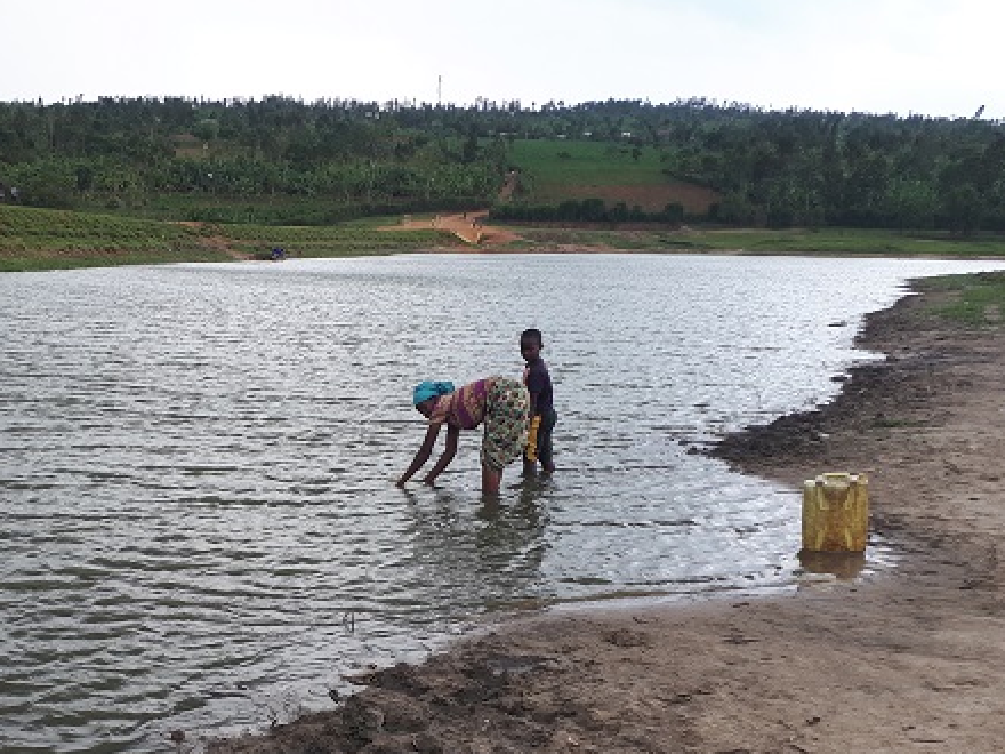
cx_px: 299
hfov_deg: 43.0
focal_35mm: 43
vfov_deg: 33.1
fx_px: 1248
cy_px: 543
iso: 40
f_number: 1.9
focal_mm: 3.6
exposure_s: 1/262
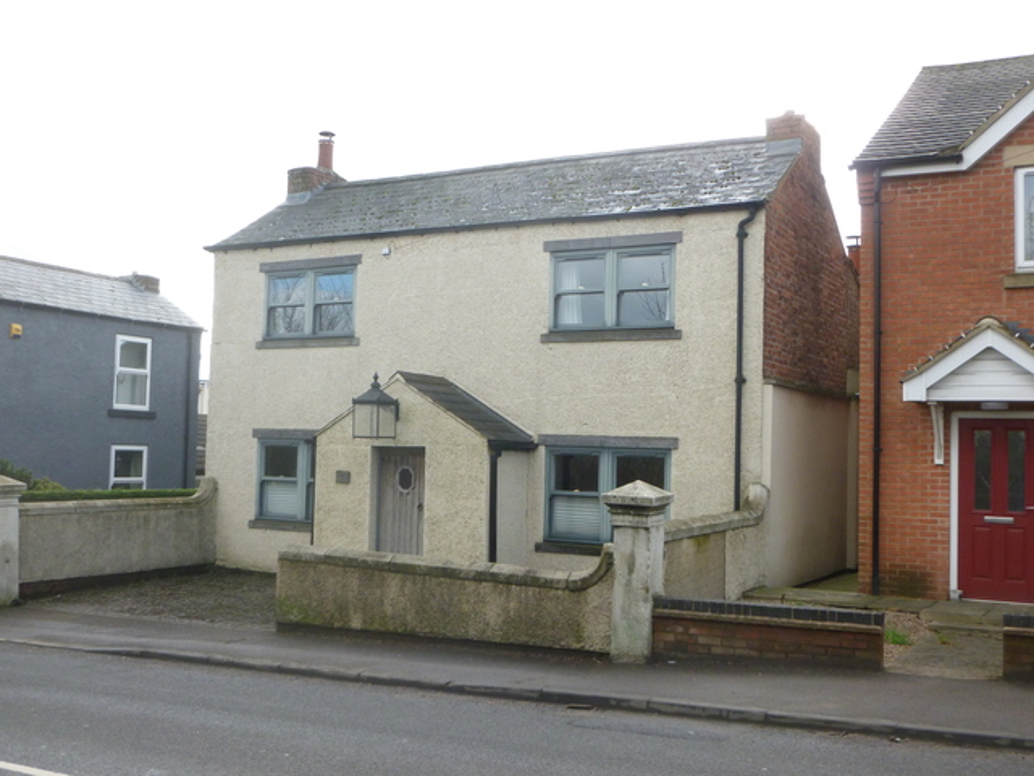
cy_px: 388
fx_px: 1075
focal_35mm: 36
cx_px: 517
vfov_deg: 39.7
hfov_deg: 51.4
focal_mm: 6.5
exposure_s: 1/500
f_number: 3.6
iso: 250
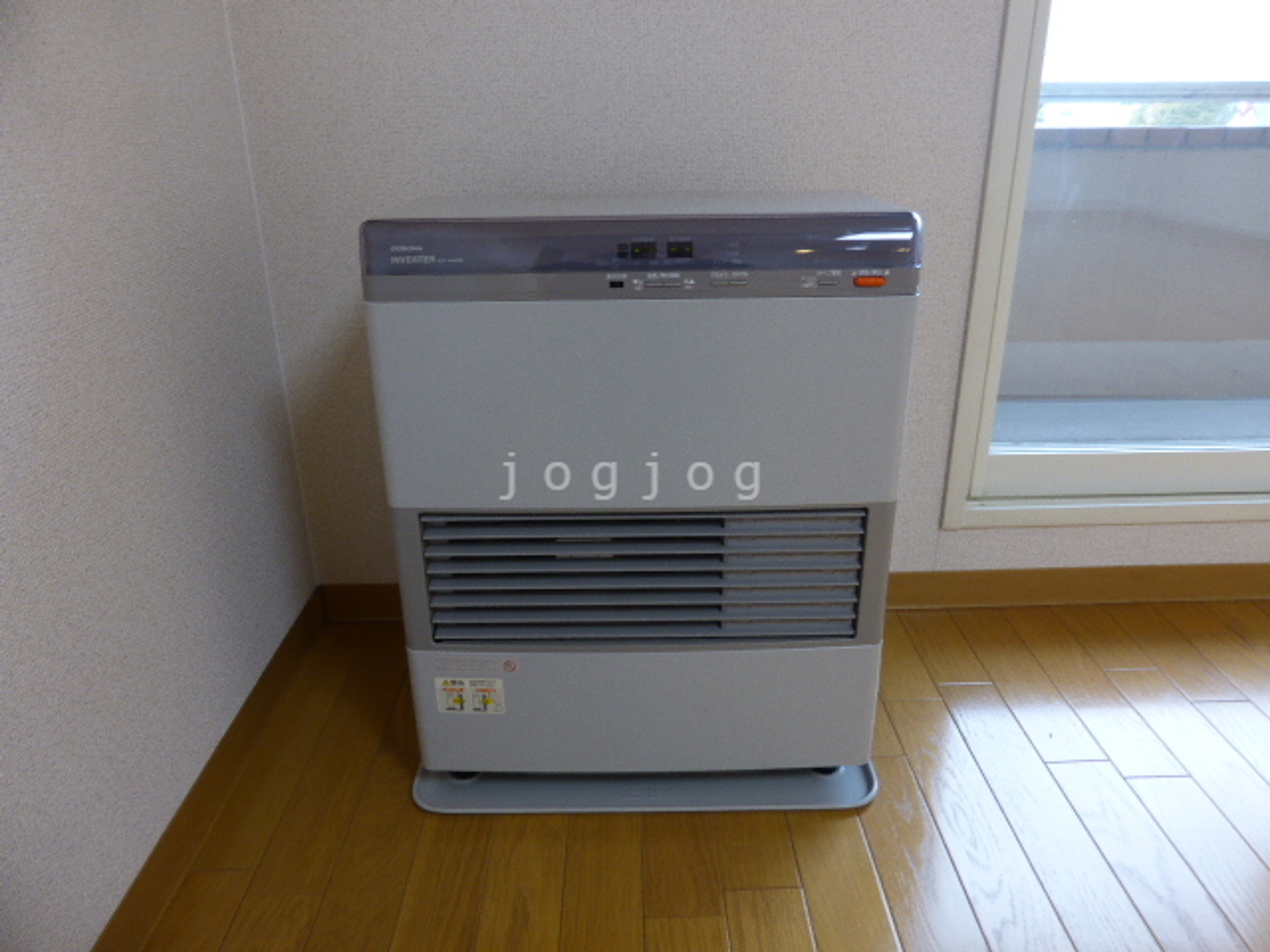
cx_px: 635
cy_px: 476
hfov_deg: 71.6
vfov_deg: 56.8
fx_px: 881
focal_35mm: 24
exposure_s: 1/13
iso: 100
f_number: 3.3
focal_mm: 4.3
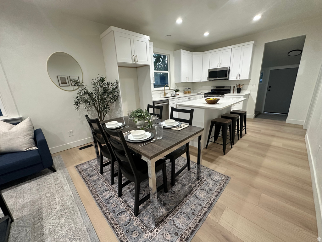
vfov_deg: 85.7
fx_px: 130
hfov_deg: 102.1
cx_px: 161
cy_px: 121
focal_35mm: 14
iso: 320
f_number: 2.2
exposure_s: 1/60
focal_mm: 2.22
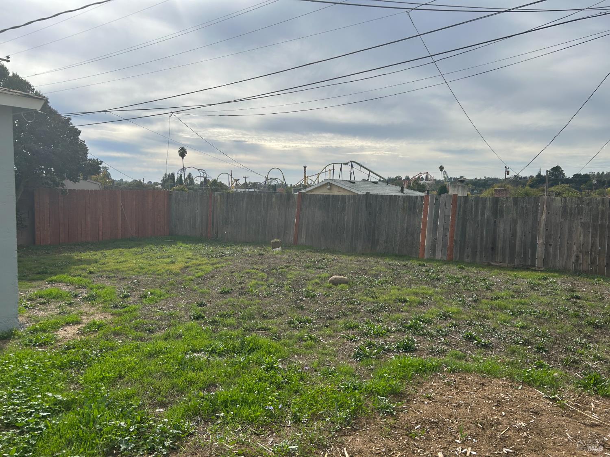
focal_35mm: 26
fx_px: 458
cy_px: 228
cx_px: 305
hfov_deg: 67.3
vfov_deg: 53.1
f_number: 1.5
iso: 50
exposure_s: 1/8000
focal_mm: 5.7
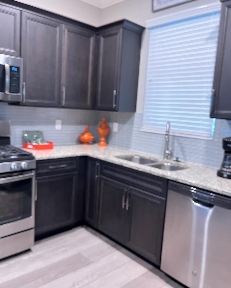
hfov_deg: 50.0
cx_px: 115
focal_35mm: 29
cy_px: 139
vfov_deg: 60.4
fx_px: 248
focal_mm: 5.1
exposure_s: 1/40
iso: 640
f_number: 1.6
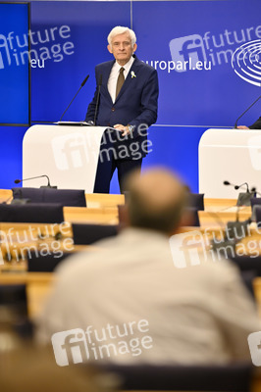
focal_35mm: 200
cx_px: 130
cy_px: 196
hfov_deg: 6.9
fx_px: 2179
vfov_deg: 10.3
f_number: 2.8
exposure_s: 1/320
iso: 1000
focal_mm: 200
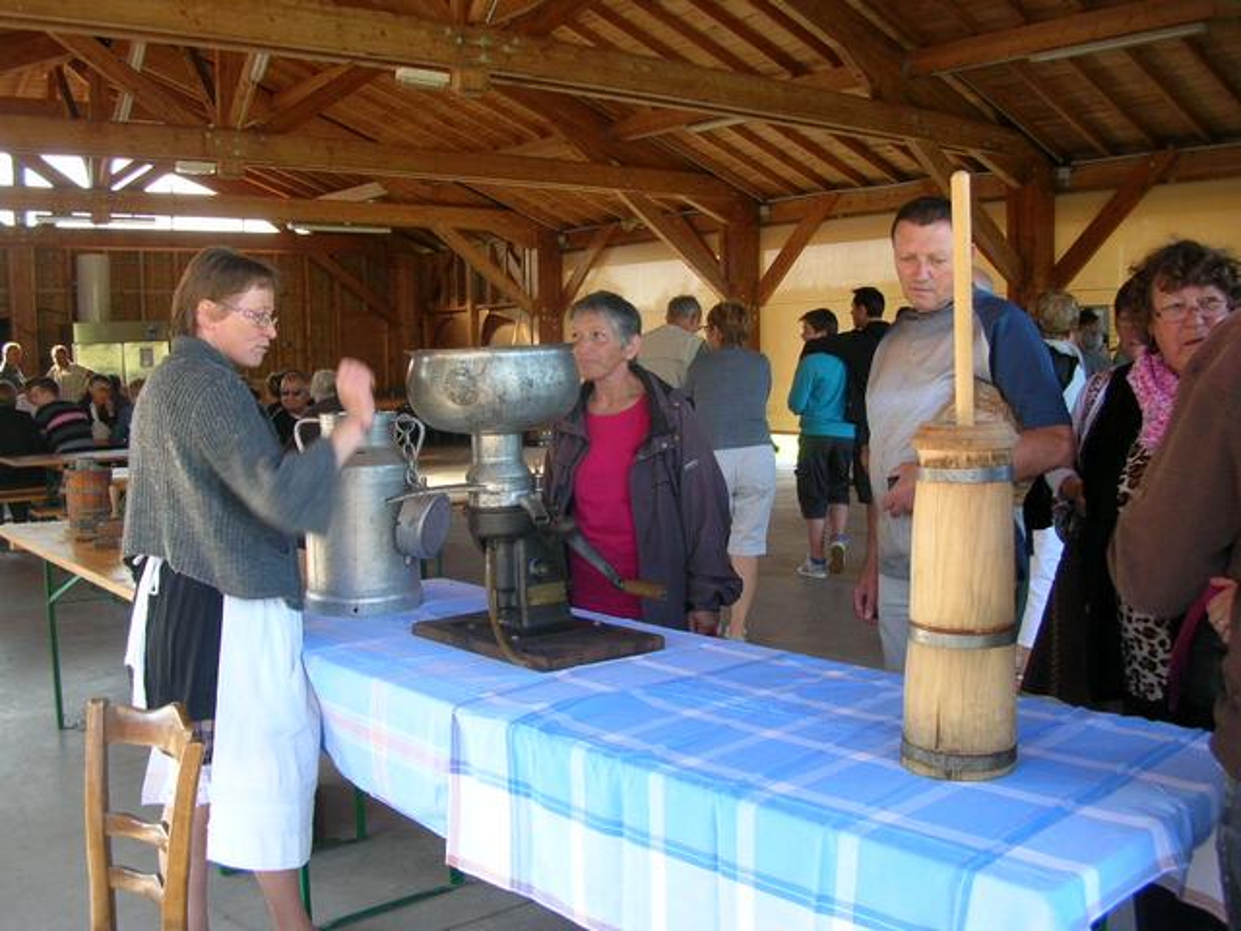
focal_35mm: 35
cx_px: 620
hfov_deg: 52.6
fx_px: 1255
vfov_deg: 40.7
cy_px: 466
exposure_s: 1/52.5
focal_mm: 5.8
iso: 50
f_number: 2.8
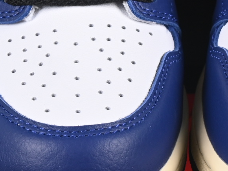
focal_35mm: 346
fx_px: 2279
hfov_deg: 5.7
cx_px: 178
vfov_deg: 4.3
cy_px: 10
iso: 160
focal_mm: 50
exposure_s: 1/60
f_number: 7.1
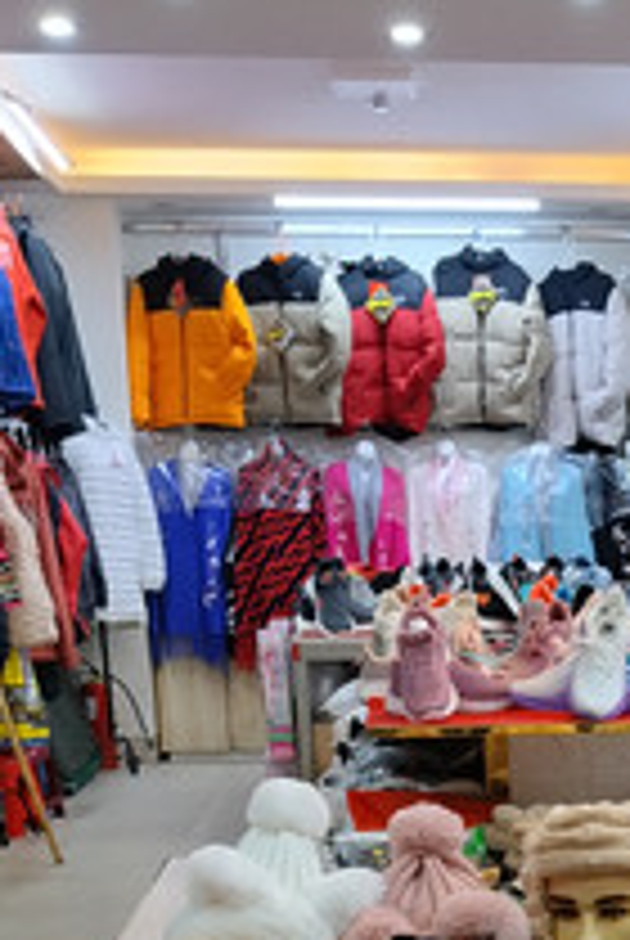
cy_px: 1052
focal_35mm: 72
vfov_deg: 25.8
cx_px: 641
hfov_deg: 18.5
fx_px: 1884
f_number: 1.8
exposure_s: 1/33.3
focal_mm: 4.22
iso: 80
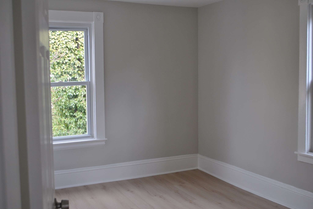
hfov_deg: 44.9
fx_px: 379
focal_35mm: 44
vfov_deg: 30.9
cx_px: 156
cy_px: 104
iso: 200
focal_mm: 29
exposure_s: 1/40
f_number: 4.5
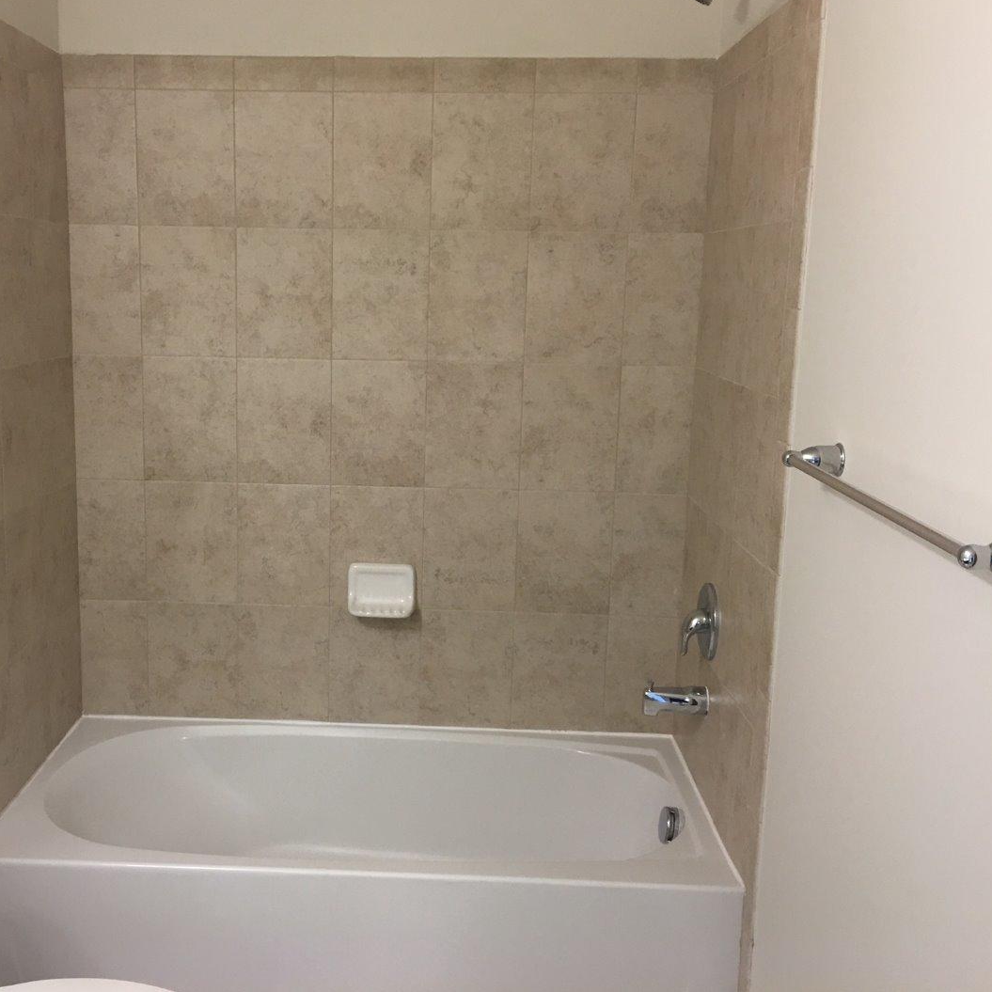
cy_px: 486
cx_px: 388
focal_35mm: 35
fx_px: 1135
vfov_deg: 47.2
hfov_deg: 46.9
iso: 25
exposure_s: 1/15
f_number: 2.2
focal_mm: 4.15
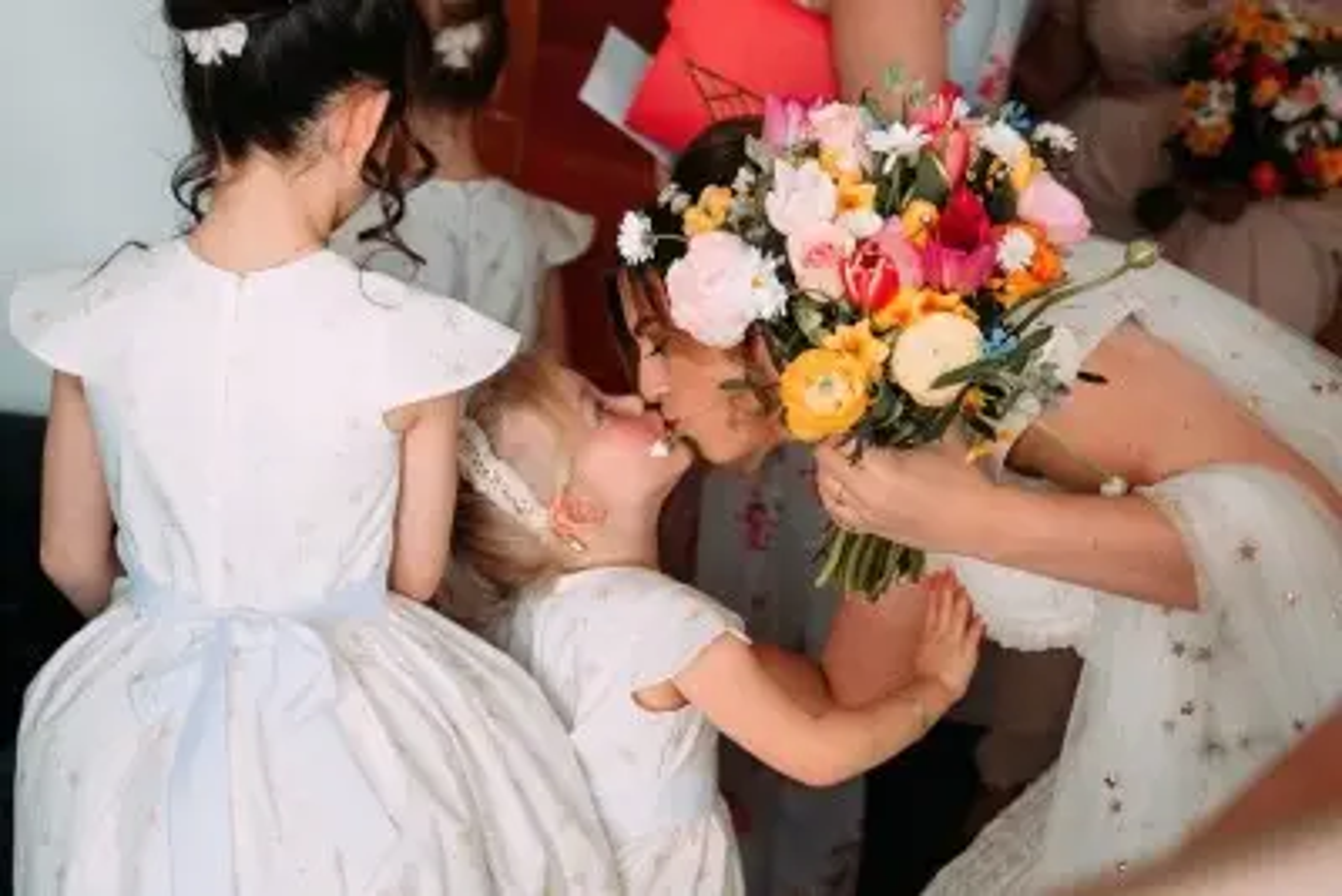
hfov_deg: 54.4
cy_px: 448
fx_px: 1305
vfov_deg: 37.9
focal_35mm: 35
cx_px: 671
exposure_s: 1/1000
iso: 2500
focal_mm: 35
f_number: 2.8
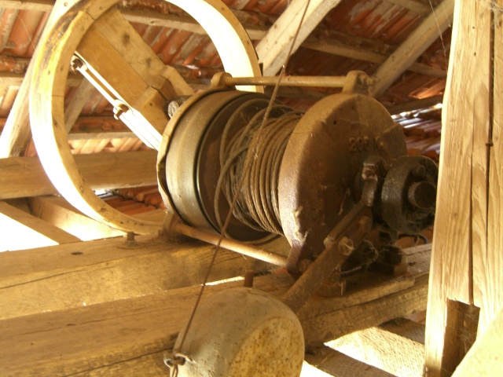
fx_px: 552
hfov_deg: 49.0
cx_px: 252
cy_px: 188
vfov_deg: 37.7
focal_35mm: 38
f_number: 2.8
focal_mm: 7.9
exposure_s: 1/10
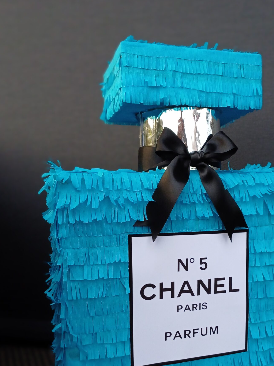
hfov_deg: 38.5
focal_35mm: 37
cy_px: 249
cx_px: 167
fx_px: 391
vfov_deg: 49.1
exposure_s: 1/60
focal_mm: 4.65
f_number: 1.8
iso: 250
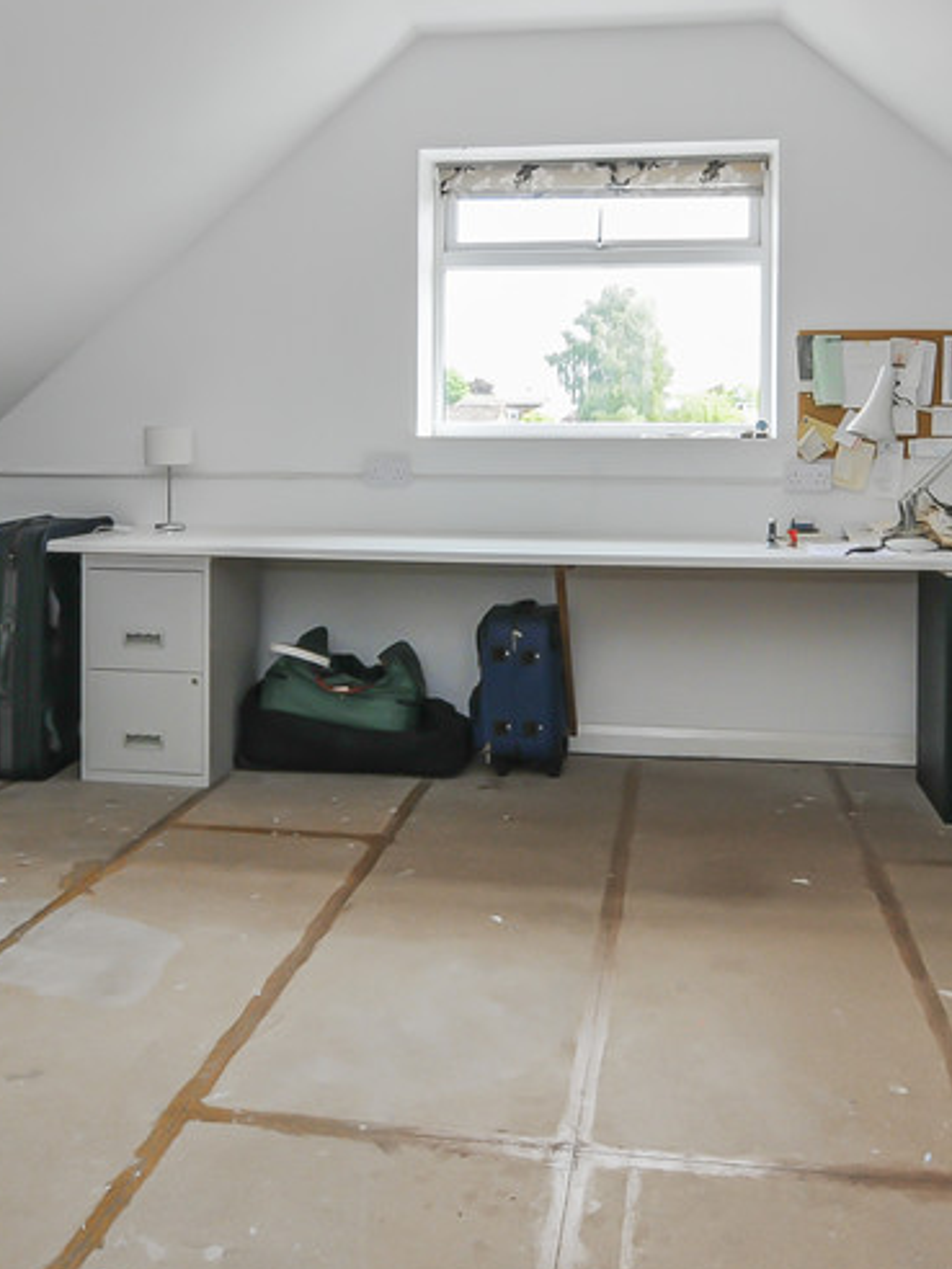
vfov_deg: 58.4
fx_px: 1100
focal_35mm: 30
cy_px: 408
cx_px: 498
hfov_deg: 46.8
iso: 400
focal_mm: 10
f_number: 20
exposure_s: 1/10
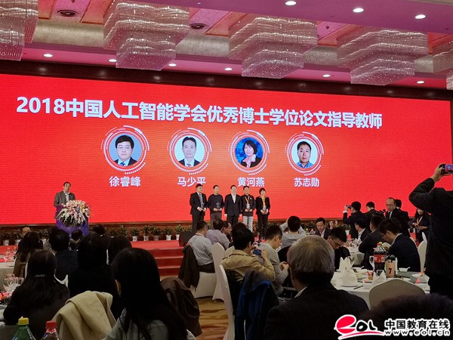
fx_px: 628
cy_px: 170
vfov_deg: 30.3
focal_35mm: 48
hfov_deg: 39.7
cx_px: 226
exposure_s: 1/223
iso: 50
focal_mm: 3.95
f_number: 1.8
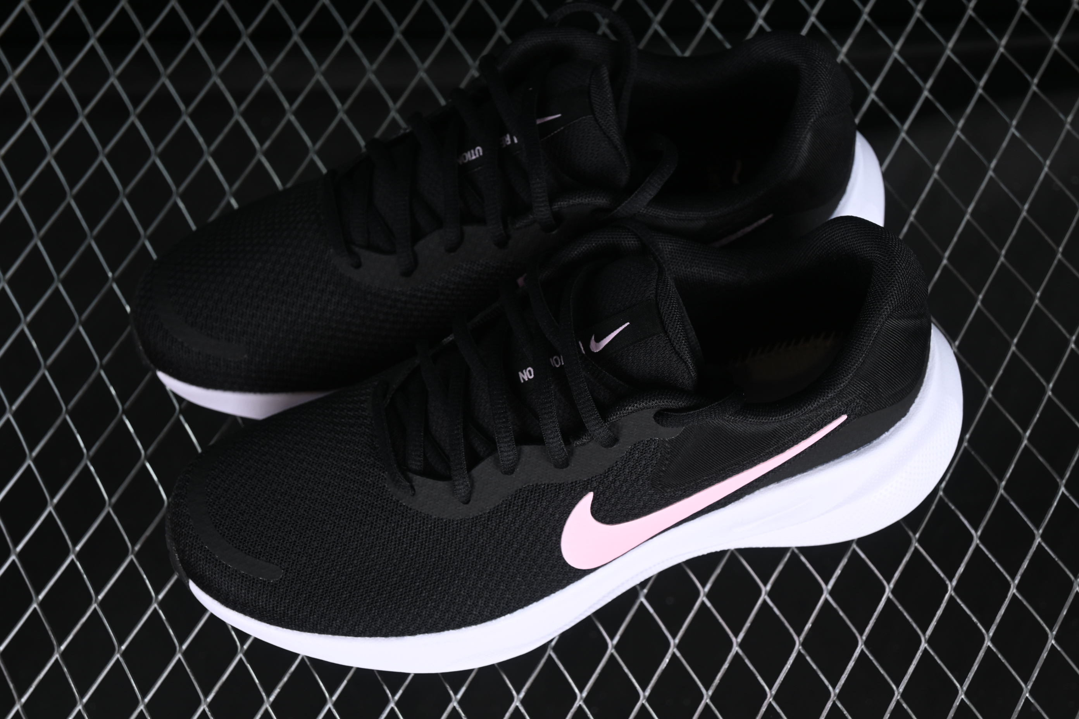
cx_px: 540
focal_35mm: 75
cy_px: 360
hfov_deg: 27.0
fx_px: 2248
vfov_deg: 18.2
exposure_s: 1/50
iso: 160
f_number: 6.3
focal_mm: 50
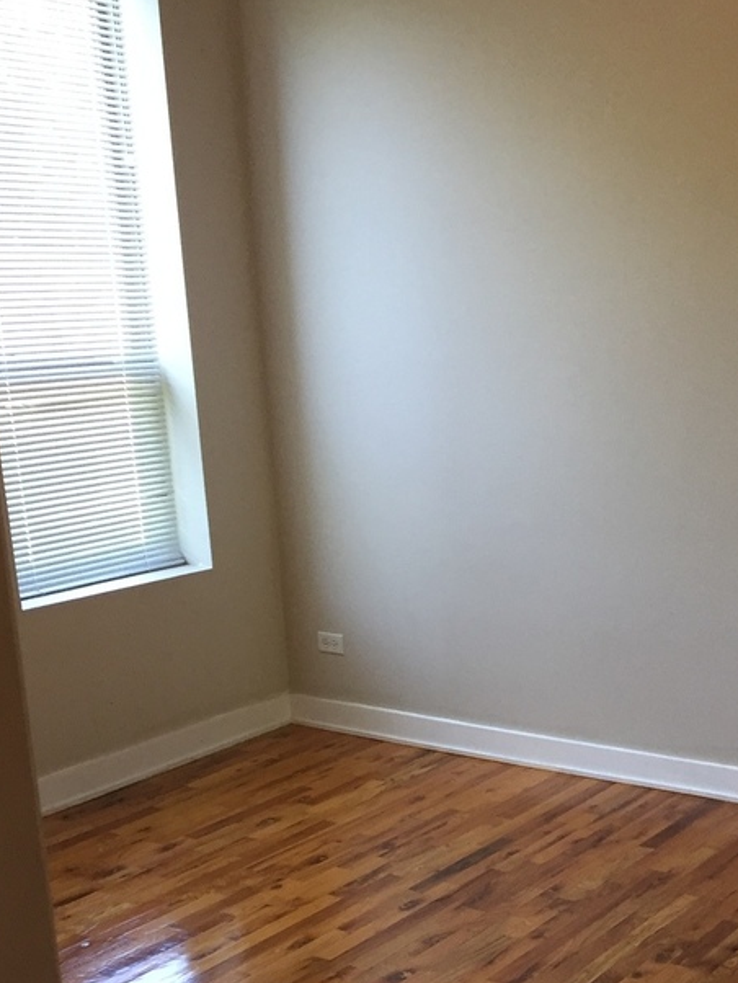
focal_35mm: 52
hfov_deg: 27.4
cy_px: 733
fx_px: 1477
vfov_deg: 36.0
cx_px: 614
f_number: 2.2
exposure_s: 1/30
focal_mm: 4.15
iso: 40
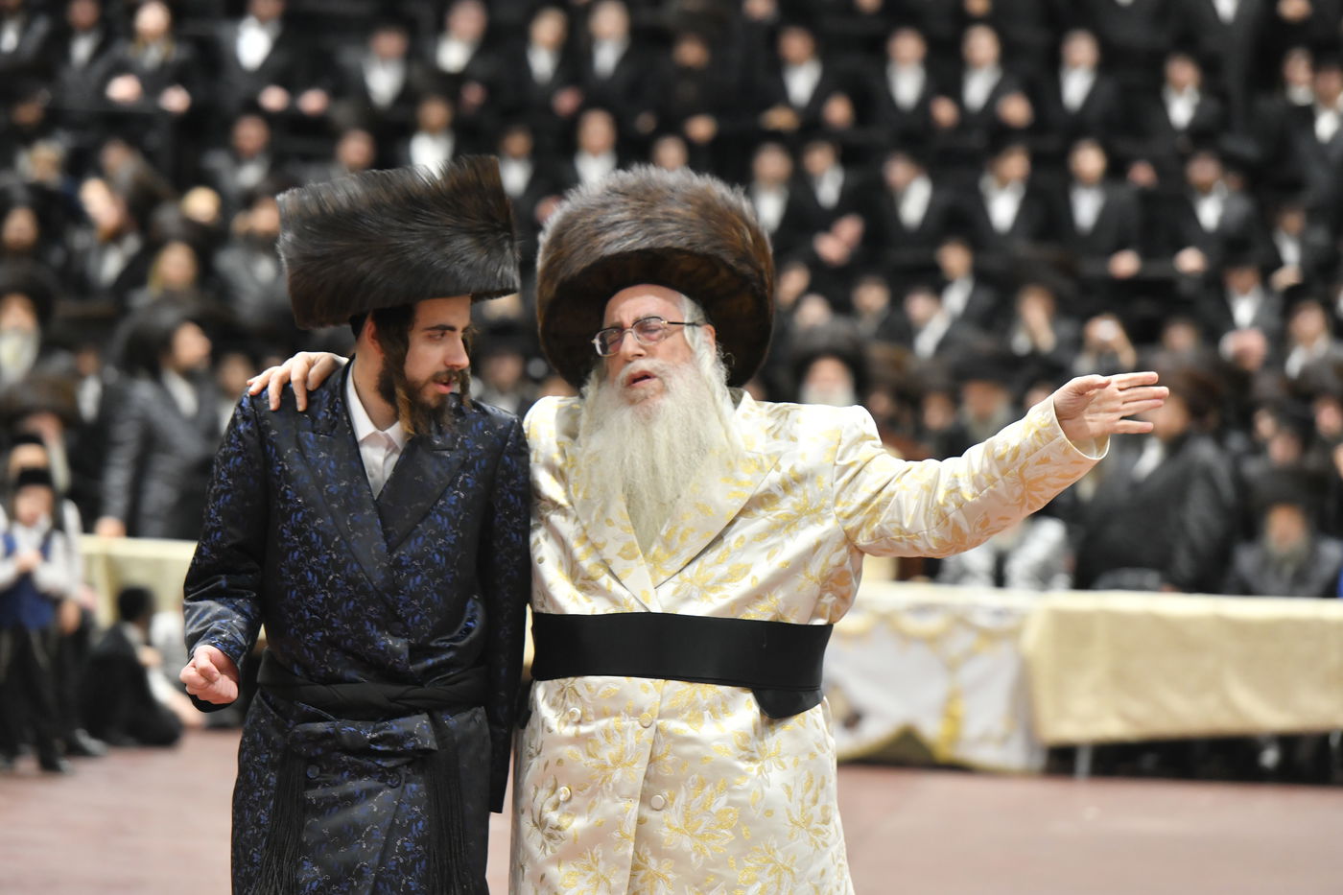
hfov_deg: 11.7
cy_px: 448
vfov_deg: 7.8
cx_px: 672
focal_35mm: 175
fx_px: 6527
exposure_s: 1/125
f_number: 5.6
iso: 1600
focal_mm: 175
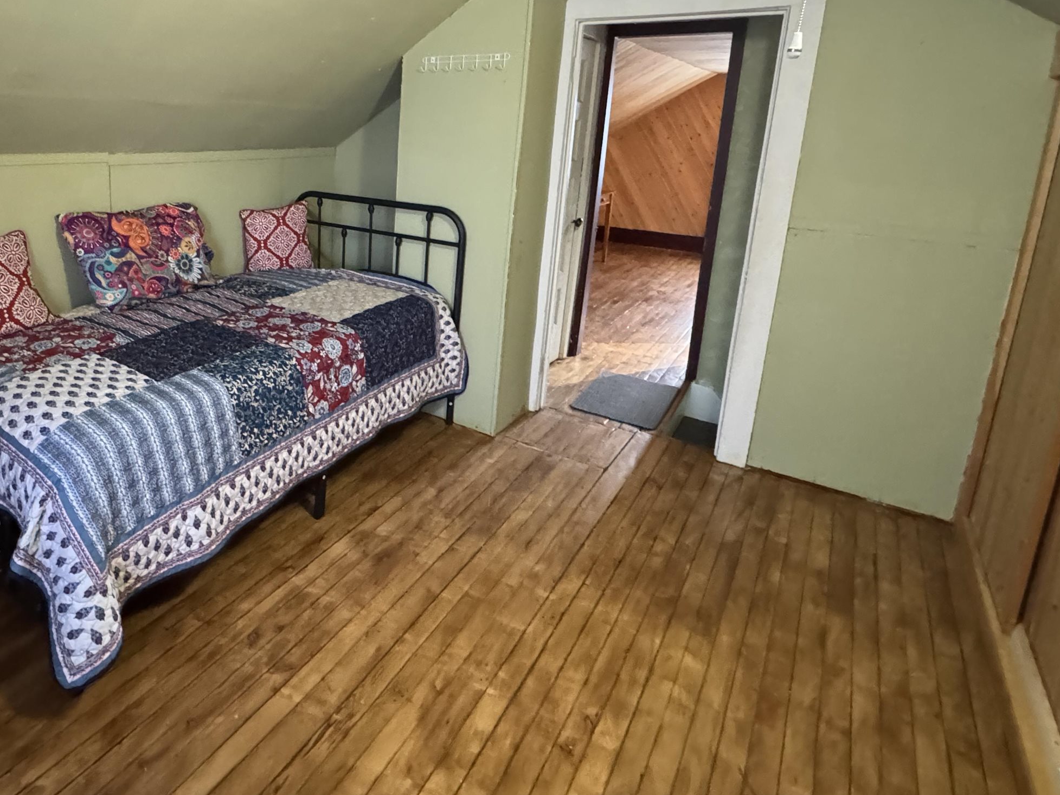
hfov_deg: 72.8
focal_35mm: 22
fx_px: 674
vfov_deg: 59.5
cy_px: 255
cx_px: 312
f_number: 2.2
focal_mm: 2.22
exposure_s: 1/60
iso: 1250
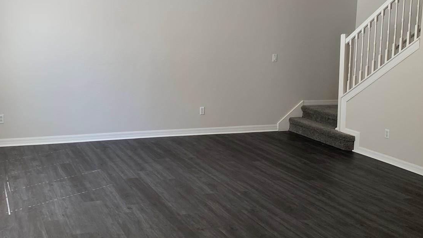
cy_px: 69
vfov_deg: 28.7
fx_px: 460
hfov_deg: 49.0
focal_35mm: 41
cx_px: 164
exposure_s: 1/120
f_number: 1.8
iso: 40
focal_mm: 4.25
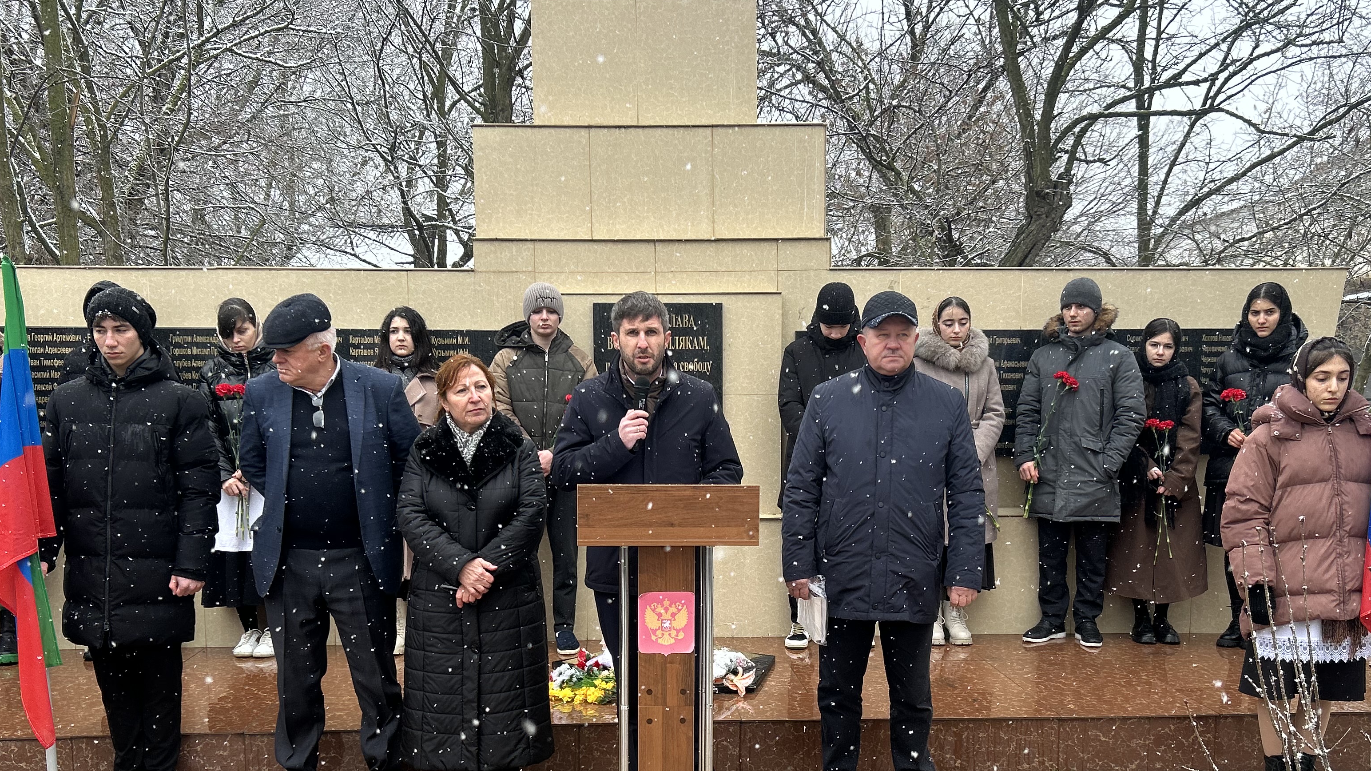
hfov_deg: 54.0
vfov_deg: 31.6
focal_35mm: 37
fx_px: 1345
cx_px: 684
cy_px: 545
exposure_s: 1/407
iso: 50
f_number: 1.5
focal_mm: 5.7
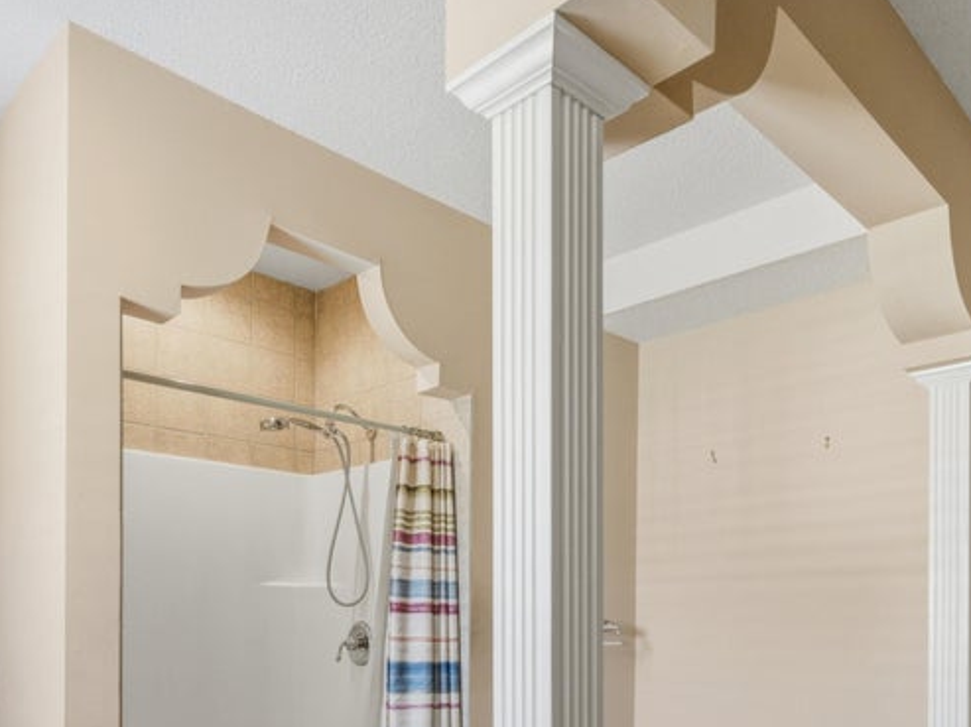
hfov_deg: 59.9
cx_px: 529
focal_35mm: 30
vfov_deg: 43.7
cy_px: 619
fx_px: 841
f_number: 8
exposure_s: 1/125
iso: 400
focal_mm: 16
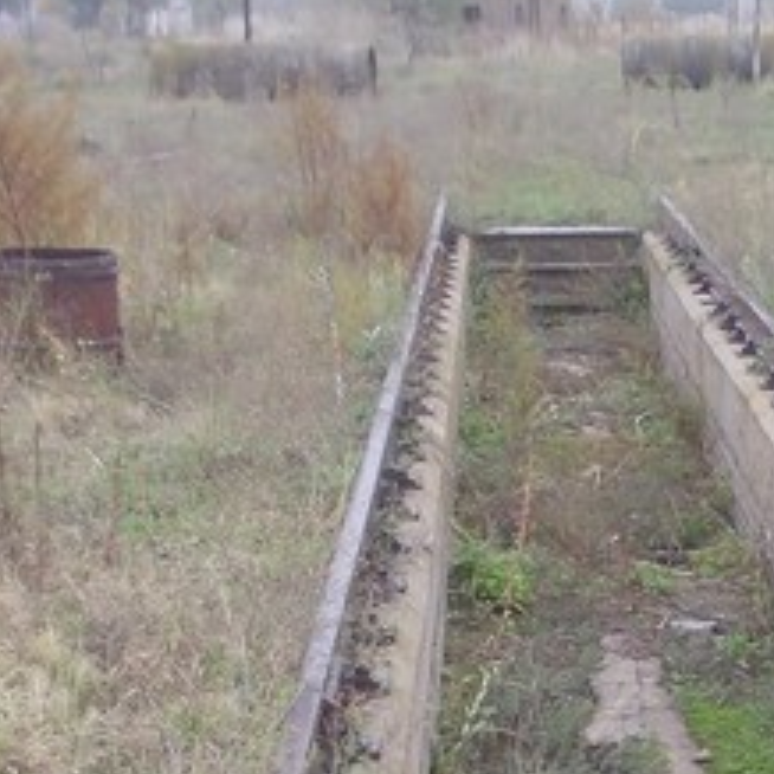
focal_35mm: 118
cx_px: 557
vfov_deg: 14.6
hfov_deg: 14.7
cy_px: 746
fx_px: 2985
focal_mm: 5.3
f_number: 3.1
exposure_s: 1/160
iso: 80
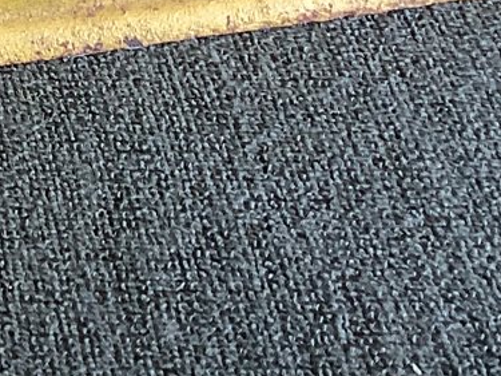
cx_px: -508
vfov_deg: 10.8
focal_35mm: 125
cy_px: -379
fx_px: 1809
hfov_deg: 13.5
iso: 64
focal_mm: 3.3
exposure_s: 1/60
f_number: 2.4
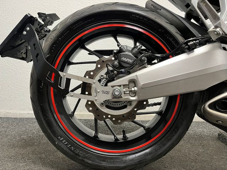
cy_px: 85
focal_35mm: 26
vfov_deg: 53.1
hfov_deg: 67.3
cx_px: 114
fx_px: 170
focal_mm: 5.1
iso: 320
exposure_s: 1/50
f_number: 1.6
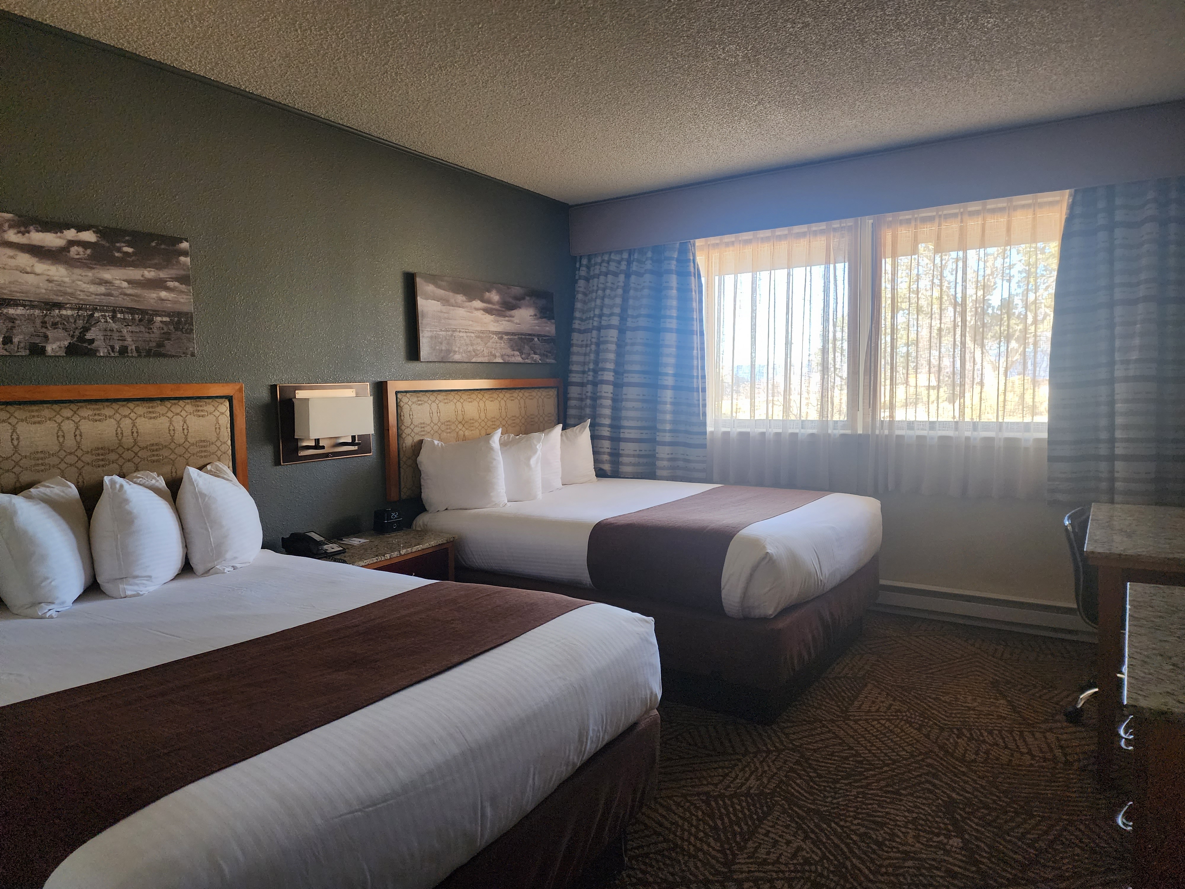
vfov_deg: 58.9
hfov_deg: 73.9
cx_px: 592
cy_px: 444
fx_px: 787
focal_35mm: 23
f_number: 1.8
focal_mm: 6.4
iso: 500
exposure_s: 1/120
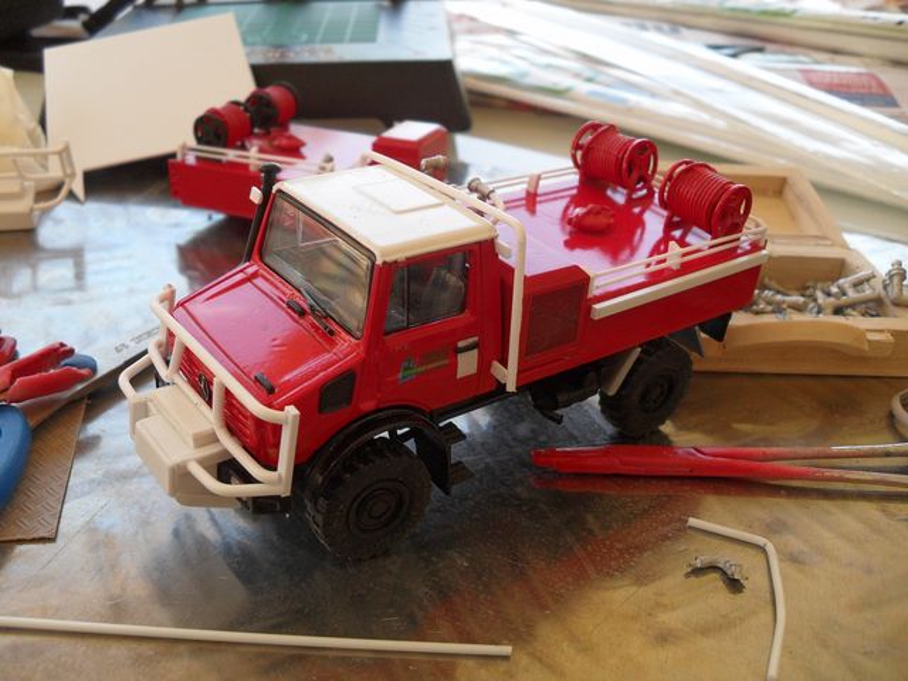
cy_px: 340
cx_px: 454
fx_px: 918
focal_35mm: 35
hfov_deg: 52.6
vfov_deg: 40.7
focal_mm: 6.2
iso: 100
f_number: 2.8
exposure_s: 1/250
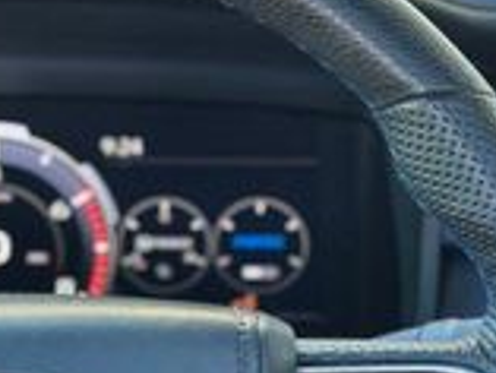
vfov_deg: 7.4
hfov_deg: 10.0
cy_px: 610
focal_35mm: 196
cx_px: -44
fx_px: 2811
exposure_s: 1/83
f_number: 1.78
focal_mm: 6.86
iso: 125
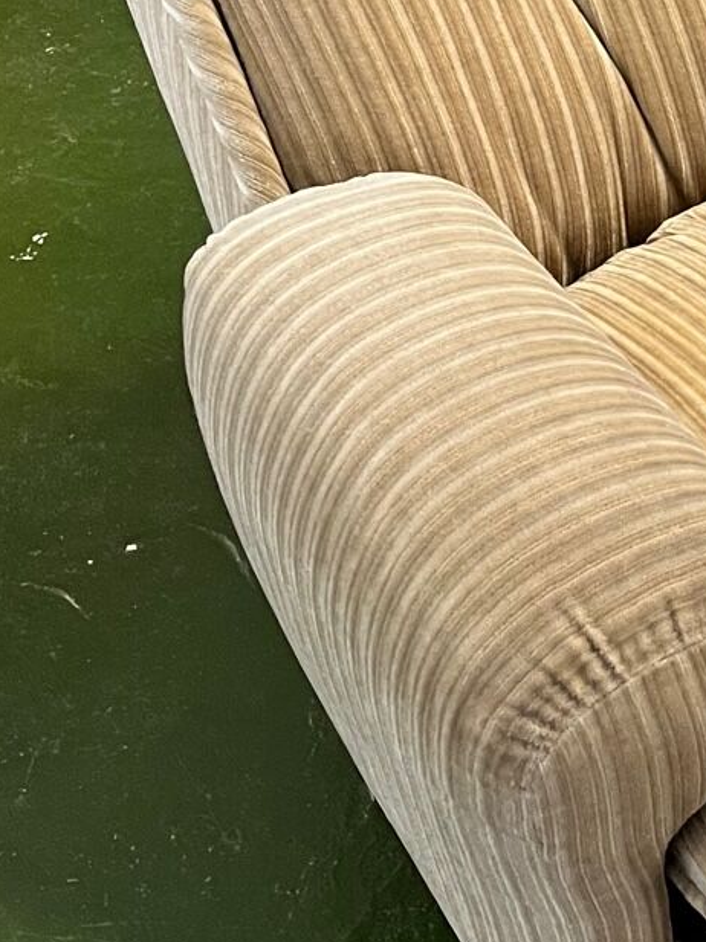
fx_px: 2314
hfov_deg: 16.4
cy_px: 121
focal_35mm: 85
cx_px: 929
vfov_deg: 22.5
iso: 320
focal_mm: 5.1
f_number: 1.6
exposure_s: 1/50
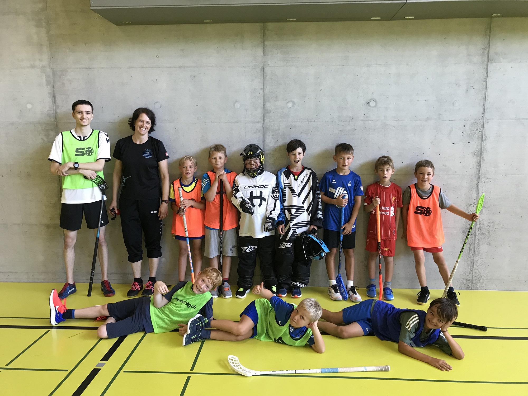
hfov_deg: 63.4
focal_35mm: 28
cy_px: 198
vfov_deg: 49.7
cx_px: 264
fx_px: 427
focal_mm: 3.99
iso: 40
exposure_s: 1/33
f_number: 1.8
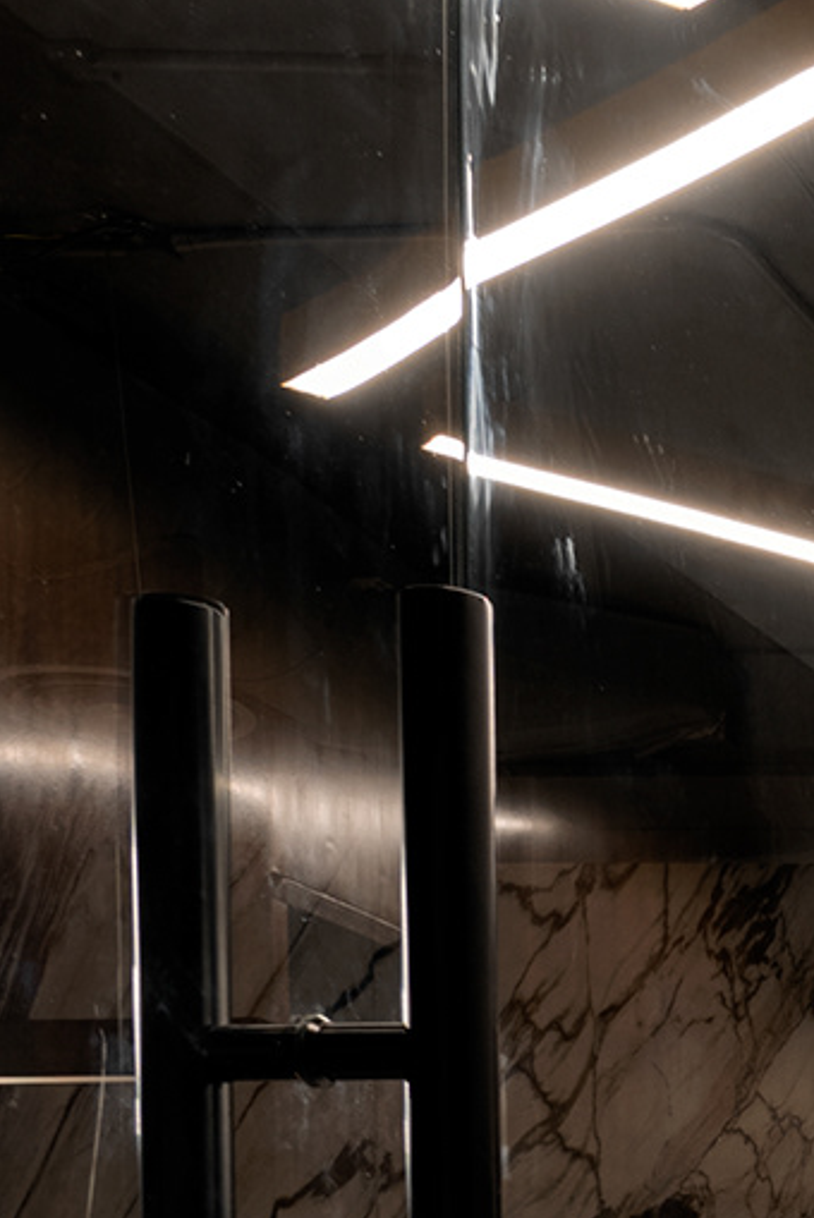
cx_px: 2104
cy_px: 1956
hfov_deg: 11.3
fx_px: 3251
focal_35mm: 96
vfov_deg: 18.2
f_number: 8
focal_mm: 17
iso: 80
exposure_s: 2.5
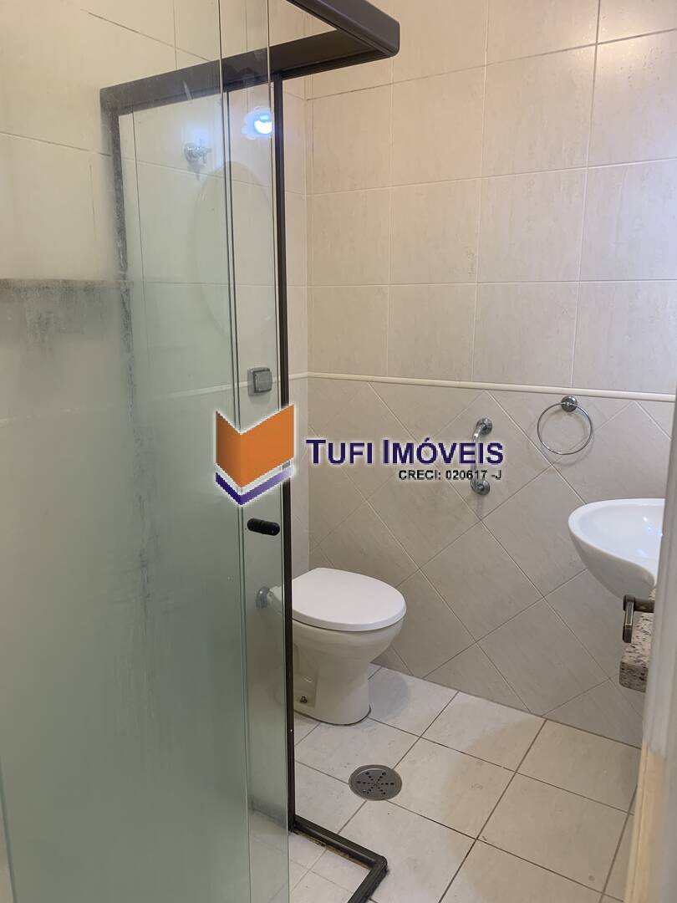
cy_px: 452
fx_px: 678
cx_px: 338
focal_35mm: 26
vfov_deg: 67.3
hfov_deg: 53.1
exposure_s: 1/60
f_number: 1.8
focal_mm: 4.25
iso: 64
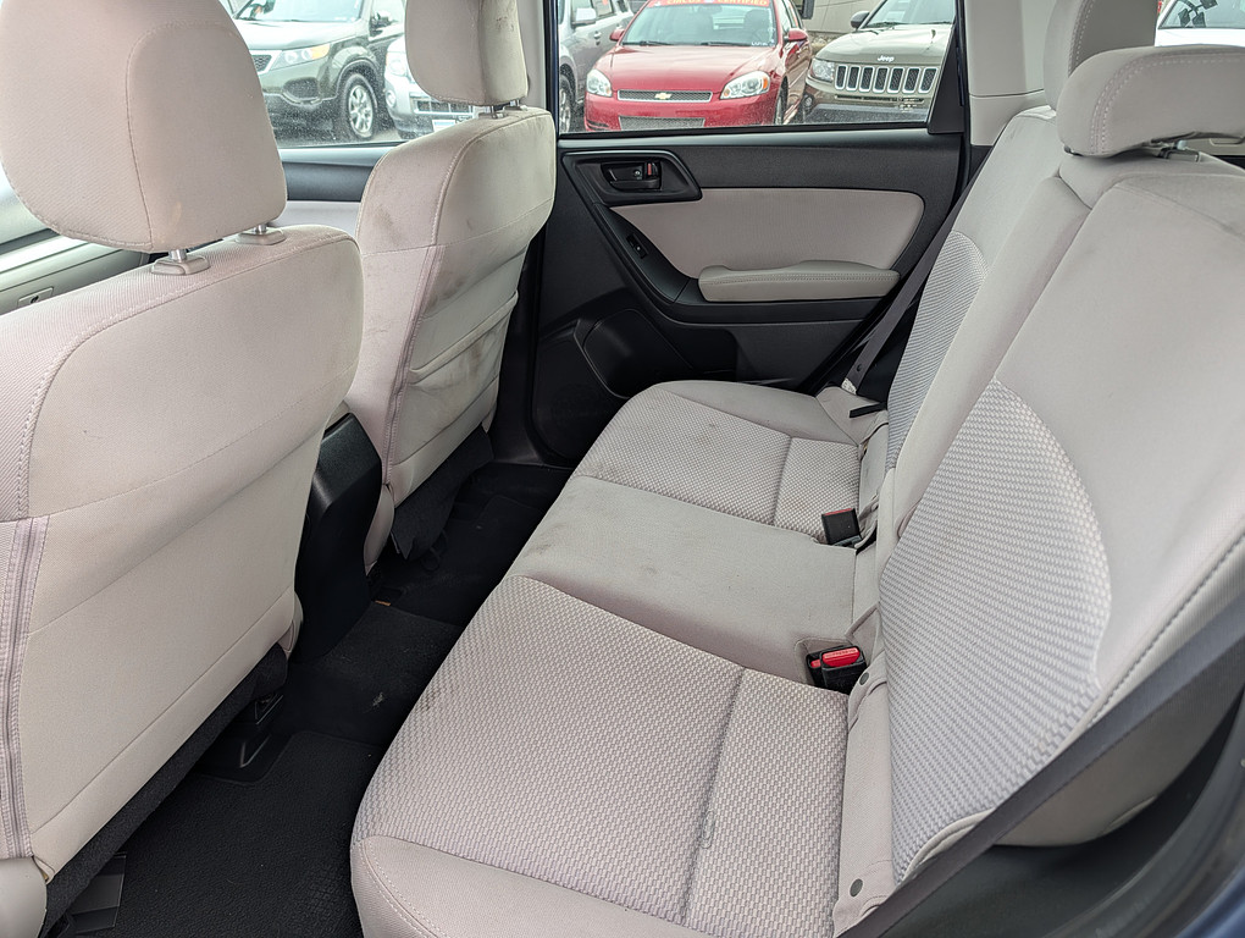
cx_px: 622
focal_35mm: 24
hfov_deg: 71.5
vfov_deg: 56.9
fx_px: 864
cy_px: 469
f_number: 1.68
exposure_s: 1/56.3
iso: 20
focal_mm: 6.9
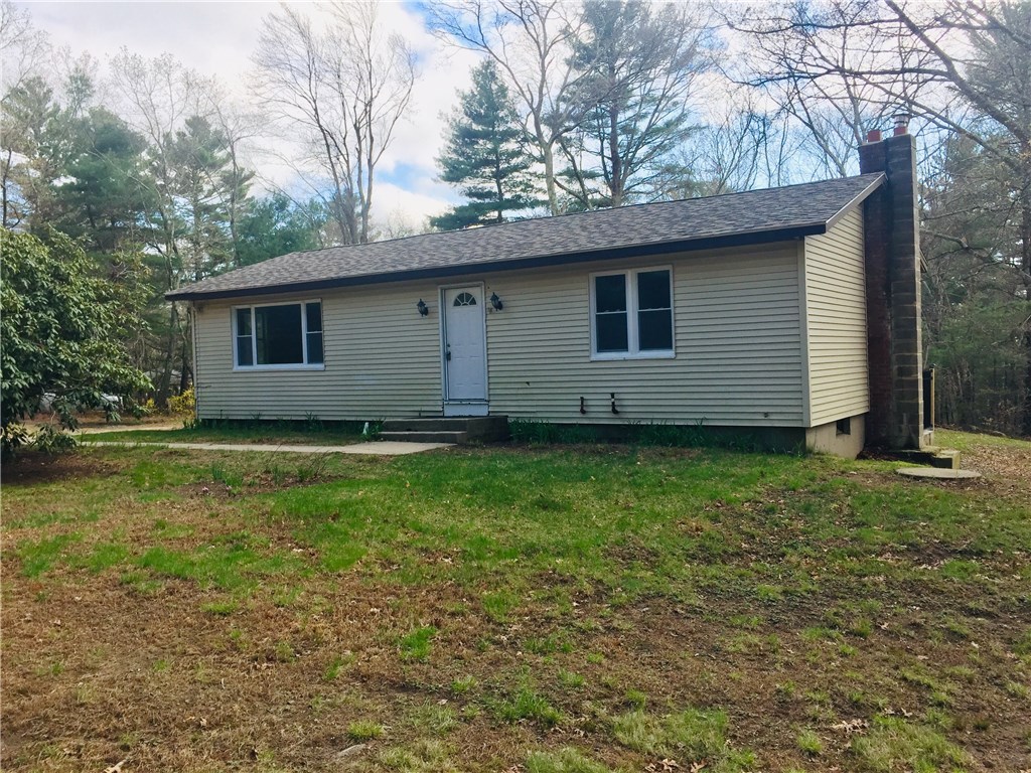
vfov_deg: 48.2
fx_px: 864
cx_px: 516
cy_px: 386
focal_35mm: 29
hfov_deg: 61.7
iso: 32
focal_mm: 4.15
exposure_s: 1/842
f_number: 2.2
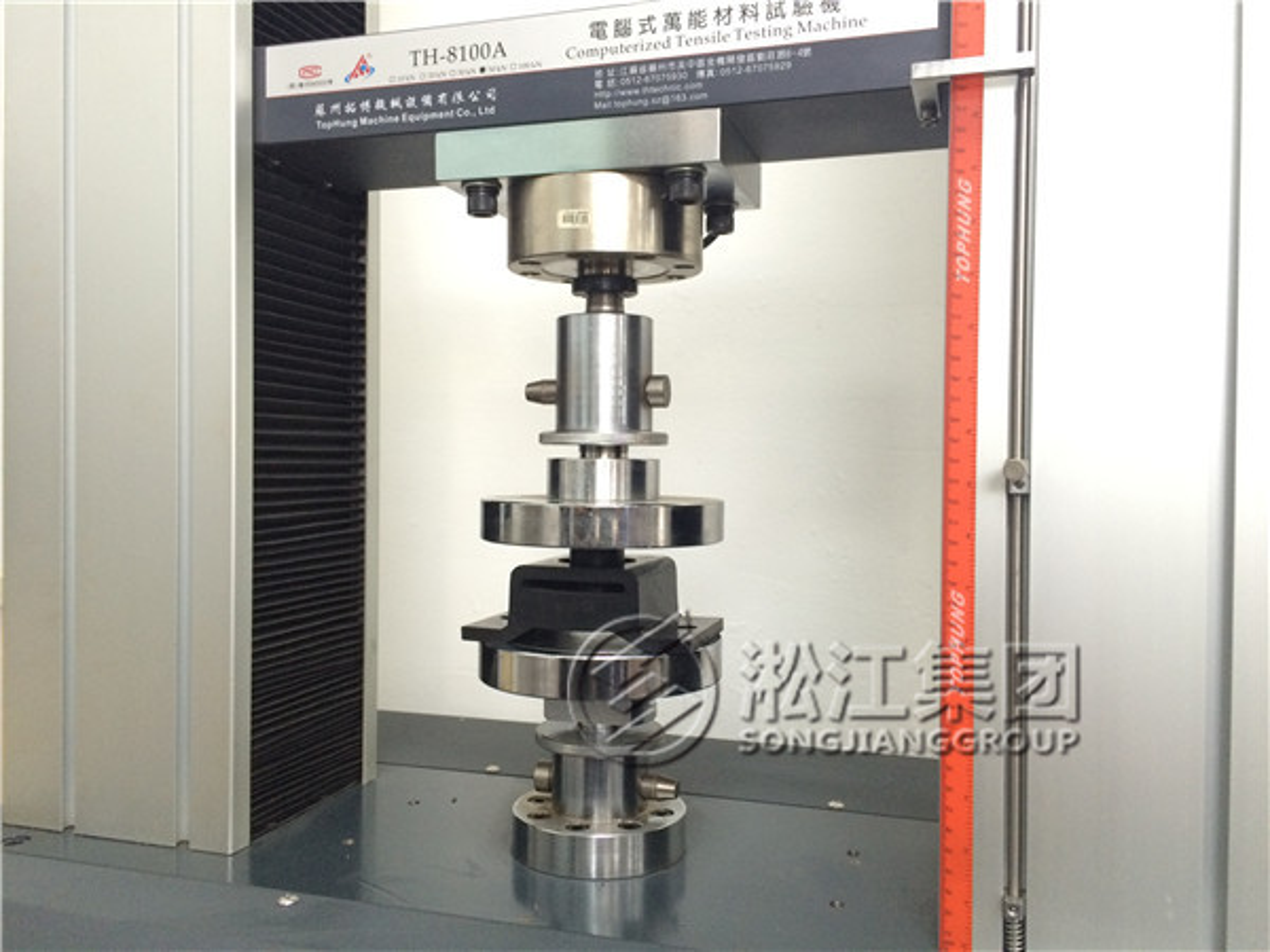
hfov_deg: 61.7
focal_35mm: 29
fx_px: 1064
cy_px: 476
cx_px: 635
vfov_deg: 48.2
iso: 160
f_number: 2.2
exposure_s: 1/30
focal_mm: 4.15
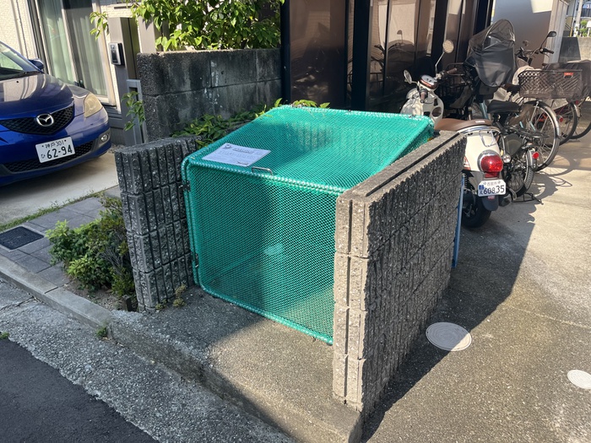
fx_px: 444
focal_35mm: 26
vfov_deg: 53.1
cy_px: 222
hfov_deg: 67.3
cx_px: 296
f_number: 1.6
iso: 50
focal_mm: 5.1
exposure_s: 1/1117
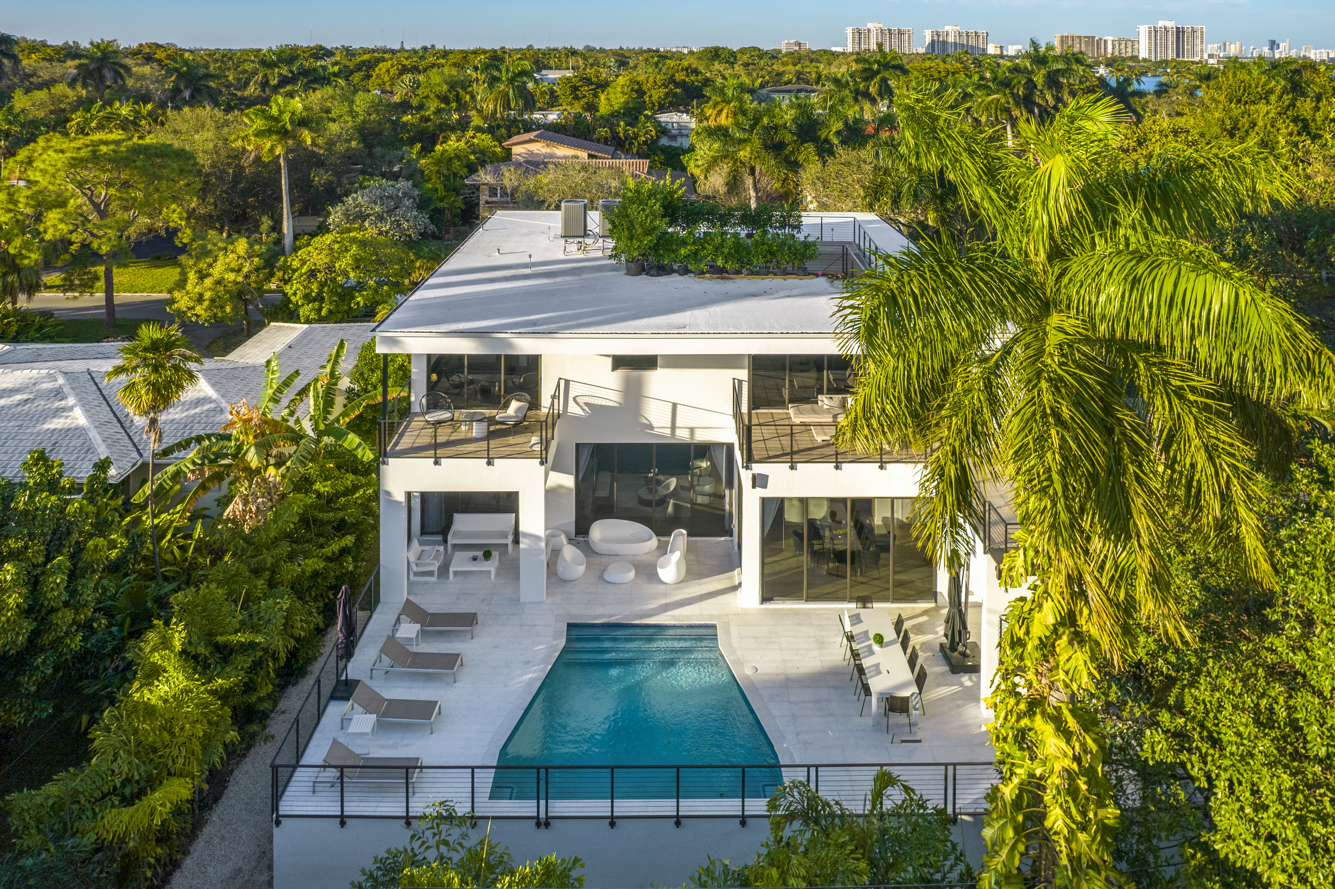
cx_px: 668
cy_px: 444
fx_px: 816
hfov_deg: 78.6
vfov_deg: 57.2
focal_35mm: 22
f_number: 2.8
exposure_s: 1/1600
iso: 100
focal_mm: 8.38
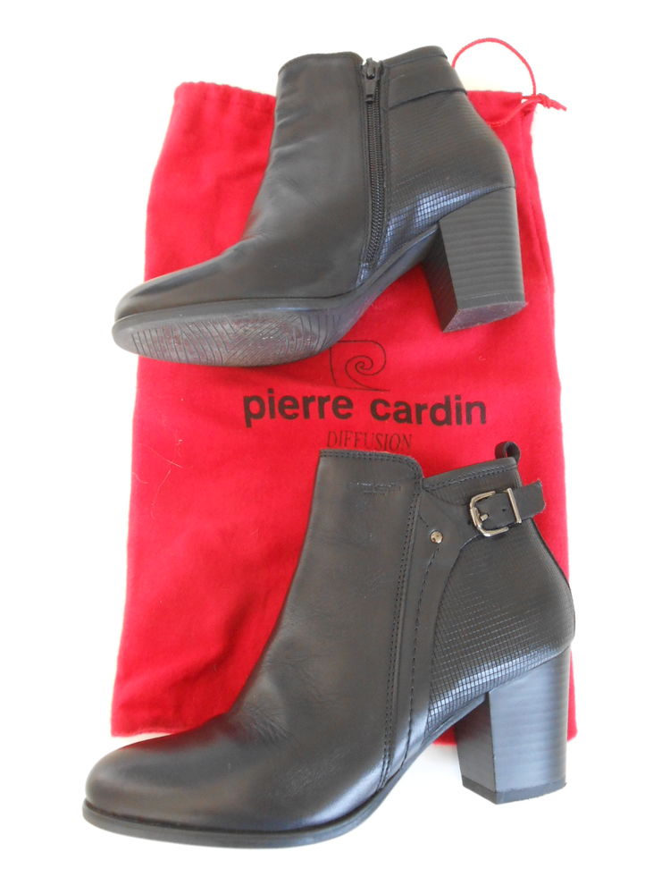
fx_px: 774
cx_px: 335
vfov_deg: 60.0
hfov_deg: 46.8
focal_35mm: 30
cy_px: 447
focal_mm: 5.3
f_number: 3.8
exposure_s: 1/30
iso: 250
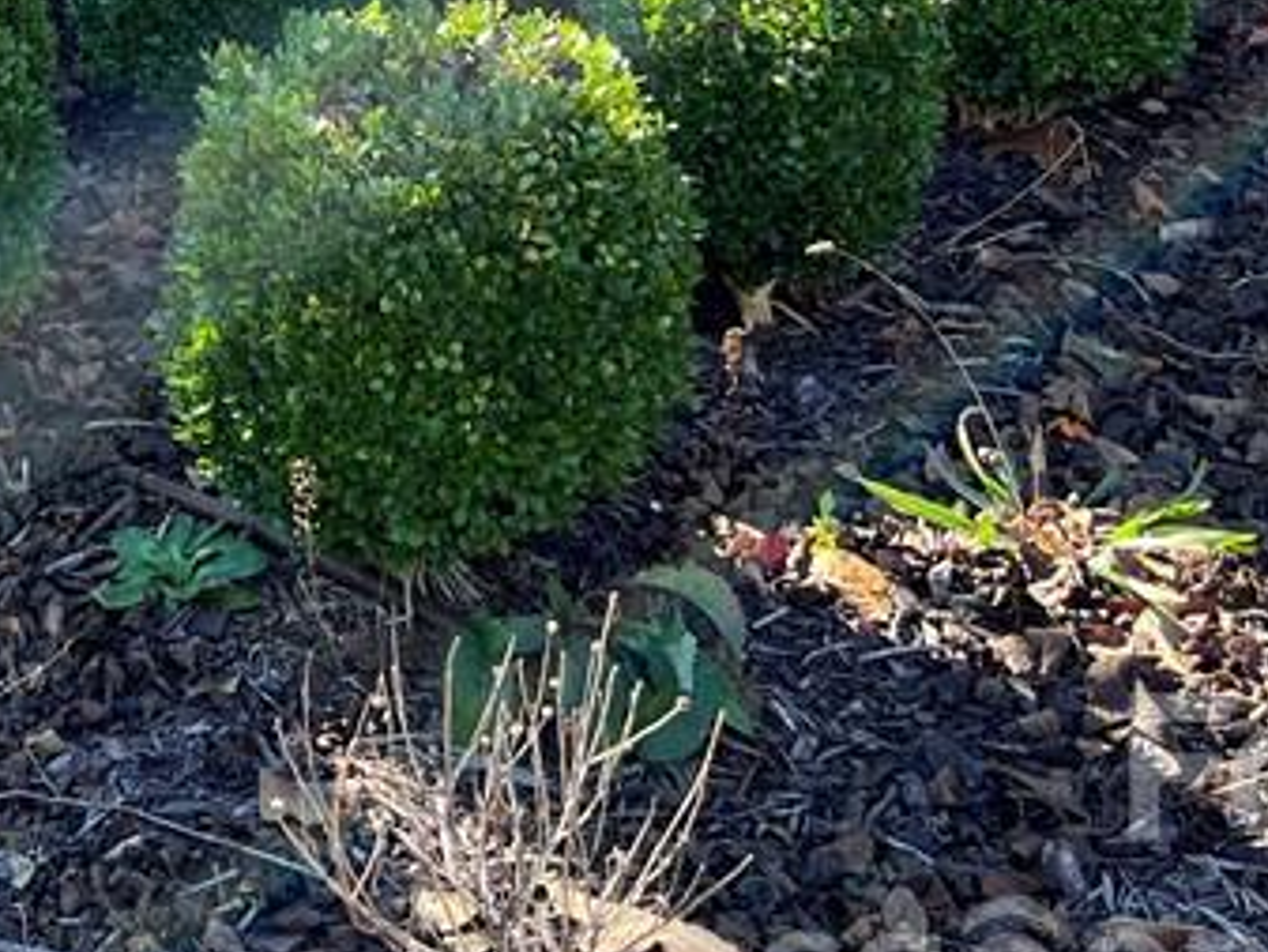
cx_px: -41
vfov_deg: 17.7
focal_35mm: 79
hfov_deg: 23.5
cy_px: -207
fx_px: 2895
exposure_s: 1/241
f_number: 1.6
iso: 50
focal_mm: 5.1
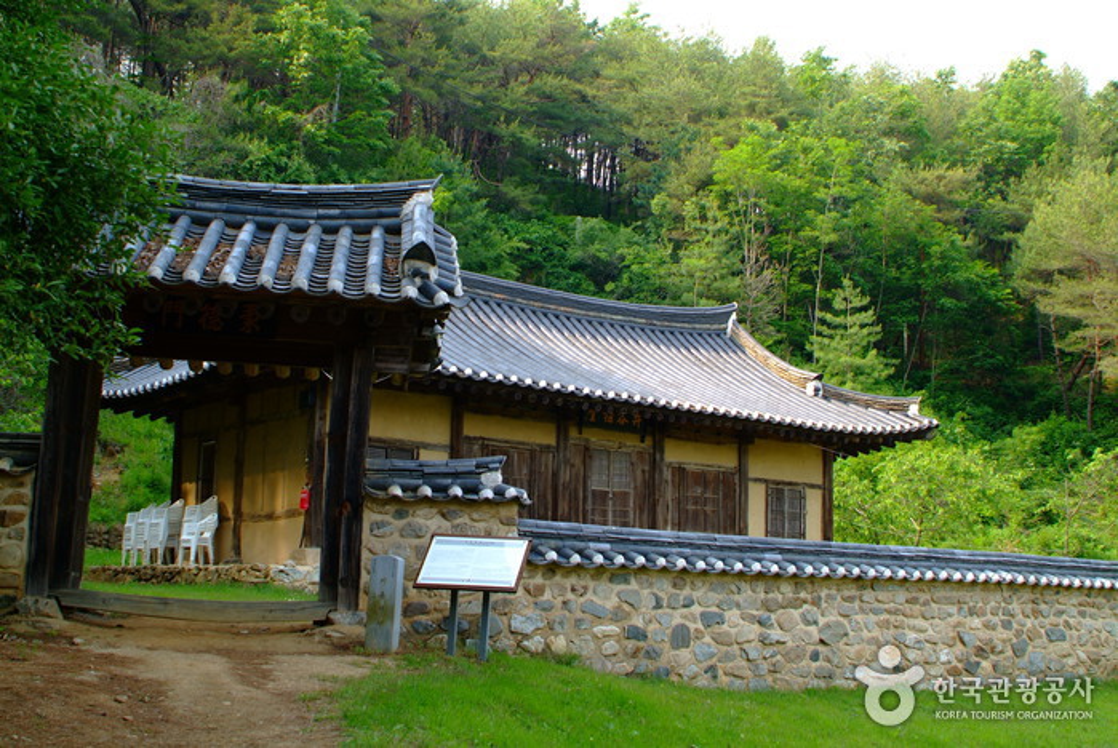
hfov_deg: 46.3
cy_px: 374
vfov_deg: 32.0
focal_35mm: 42
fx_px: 1306
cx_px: 559
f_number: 4.8
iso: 100
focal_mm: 28
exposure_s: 1/90
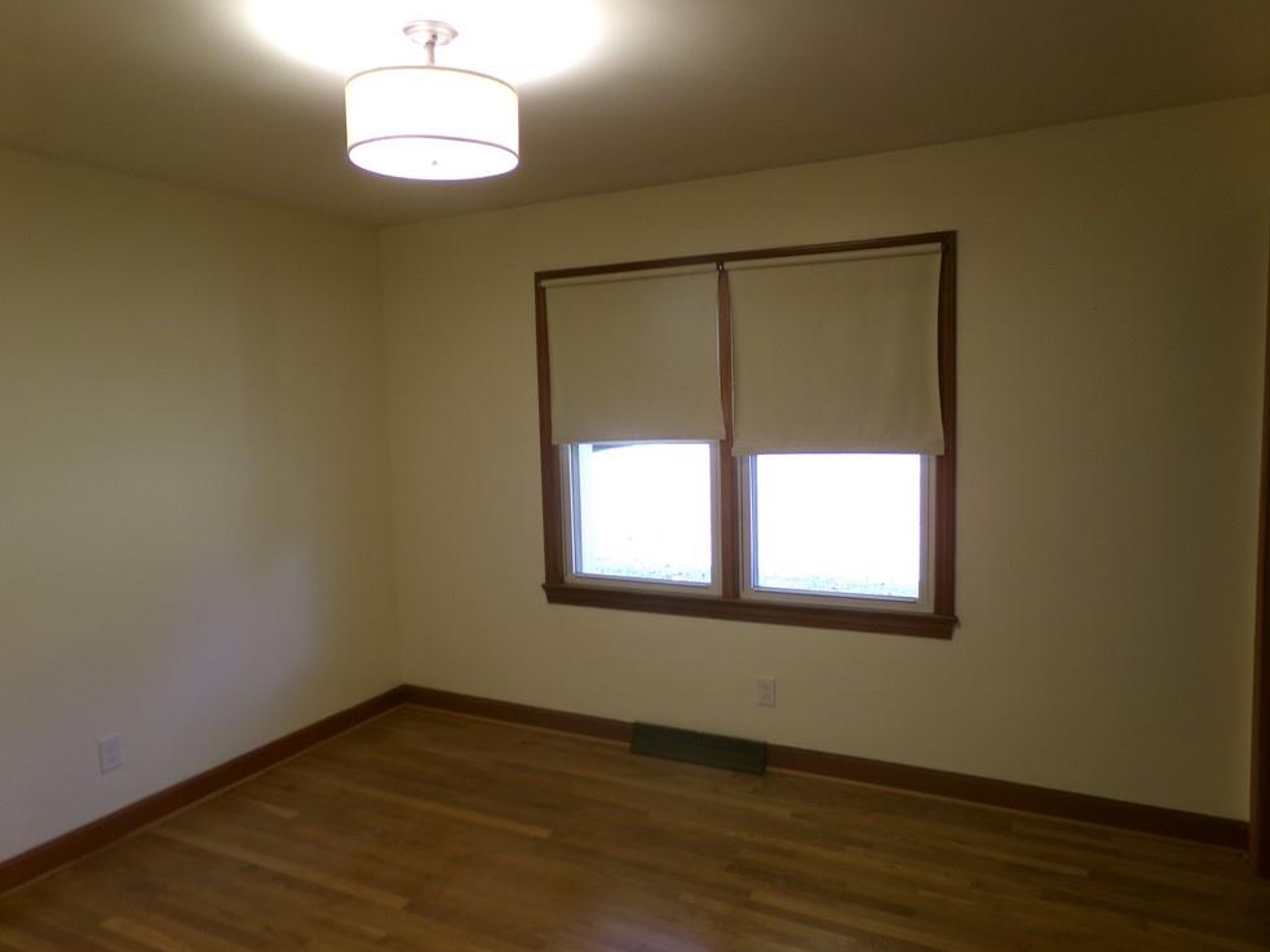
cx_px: 611
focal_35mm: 25
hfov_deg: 69.4
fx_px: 917
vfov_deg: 54.9
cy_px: 479
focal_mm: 4.3
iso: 134
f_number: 3.7
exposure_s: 1/34
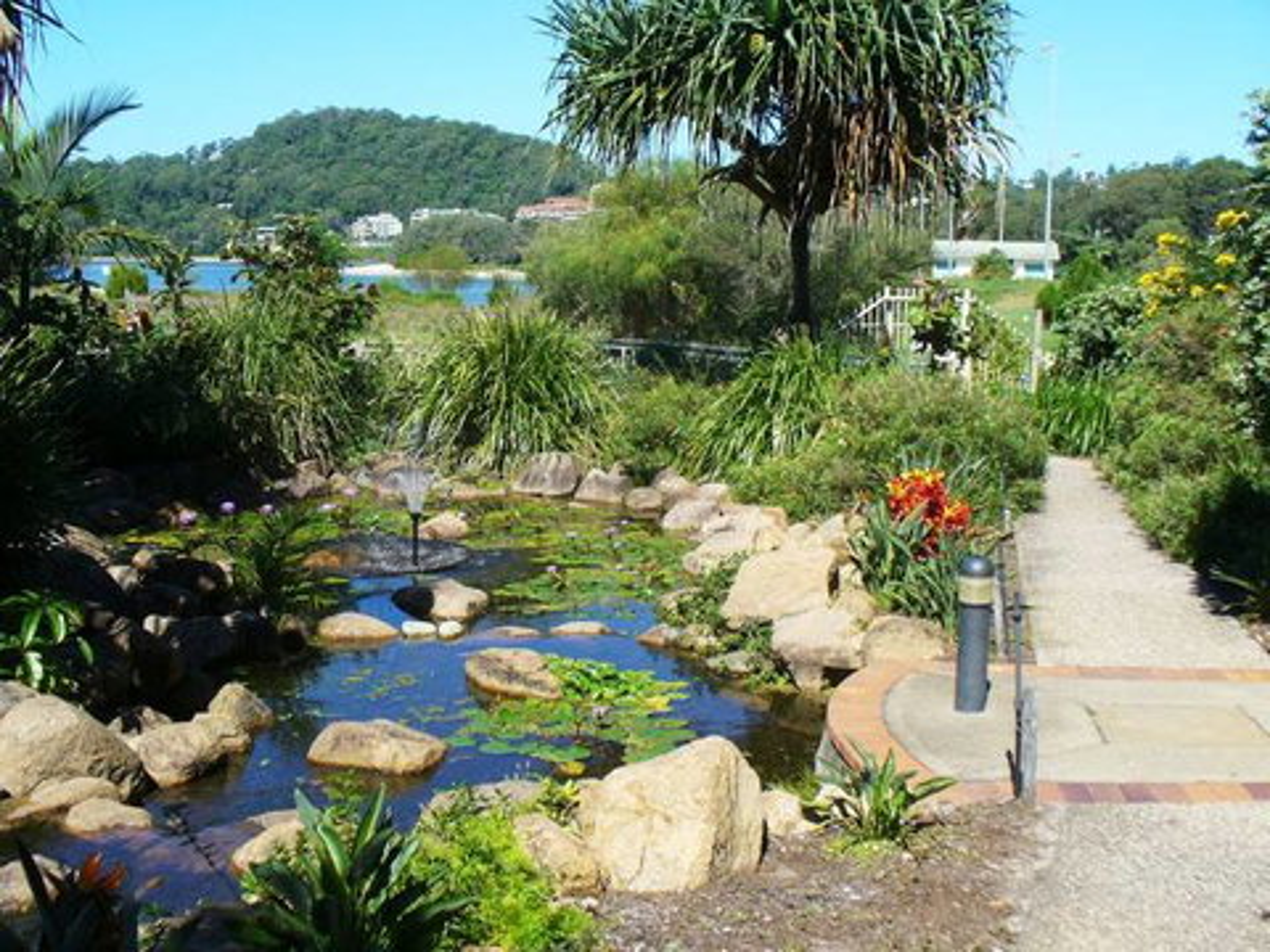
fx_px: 1541
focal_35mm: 42
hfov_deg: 44.8
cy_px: 476
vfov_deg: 34.3
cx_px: 635
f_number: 5.8
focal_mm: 7
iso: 80
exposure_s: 1/250
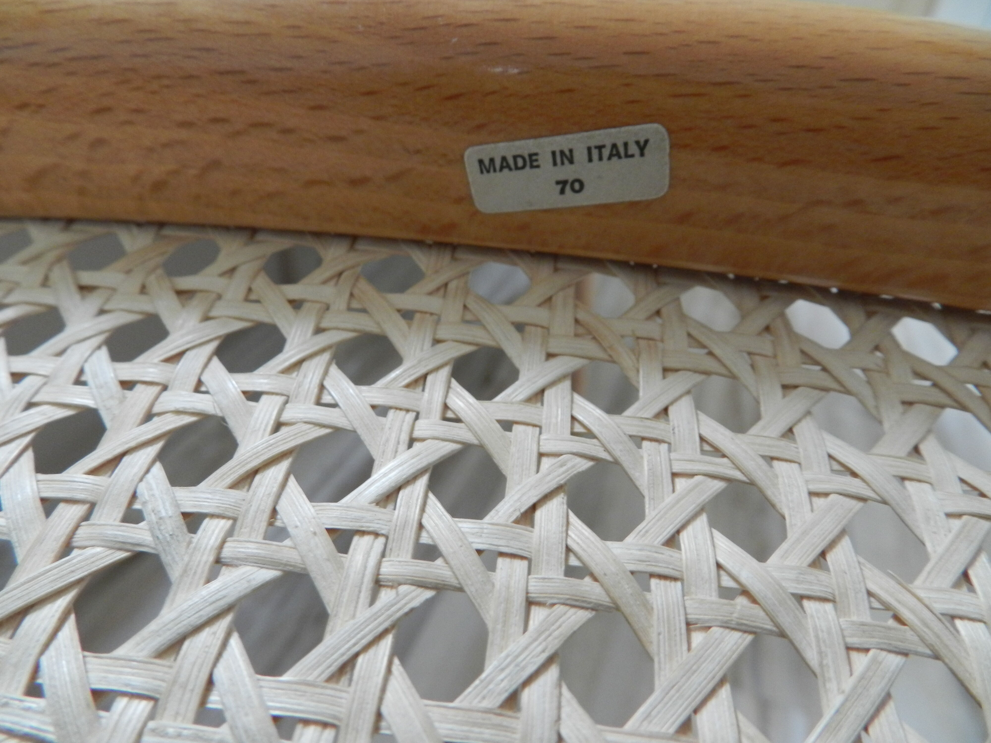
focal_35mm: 23
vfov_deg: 58.9
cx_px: 496
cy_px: 372
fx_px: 658
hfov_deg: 73.9
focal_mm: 4
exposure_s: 1/10
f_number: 3.4
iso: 400
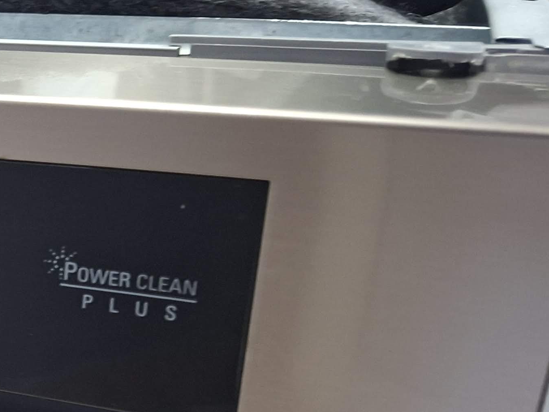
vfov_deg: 21.4
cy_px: 322
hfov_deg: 23.3
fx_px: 1079
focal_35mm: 68
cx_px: -259
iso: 400
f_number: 1.8
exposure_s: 1/30
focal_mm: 5.54
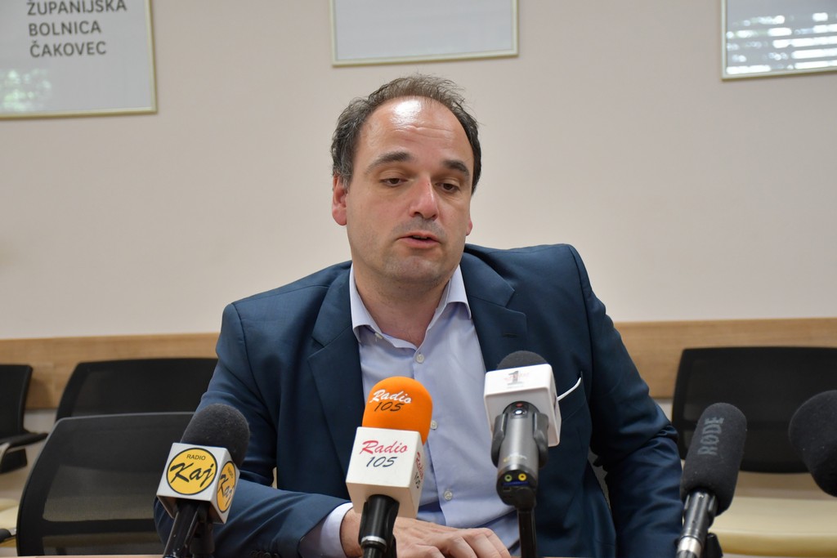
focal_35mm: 67
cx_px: 418
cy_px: 279
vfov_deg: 20.3
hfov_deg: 30.1
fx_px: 1558
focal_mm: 45
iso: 1800
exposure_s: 1/125
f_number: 4.5
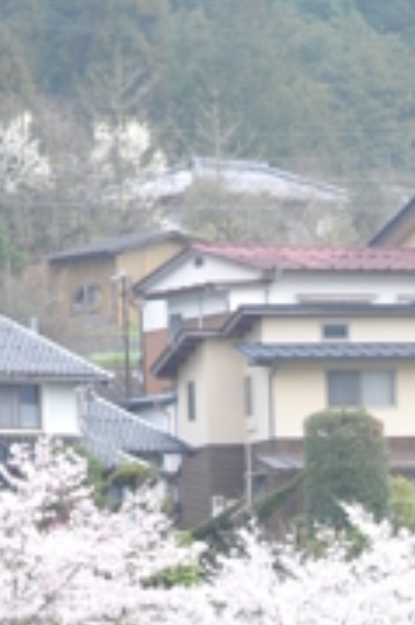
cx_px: 933
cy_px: 1281
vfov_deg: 6.9
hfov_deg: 4.7
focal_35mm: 286
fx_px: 4955
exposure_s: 1/800
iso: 400
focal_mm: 50
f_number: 2.8
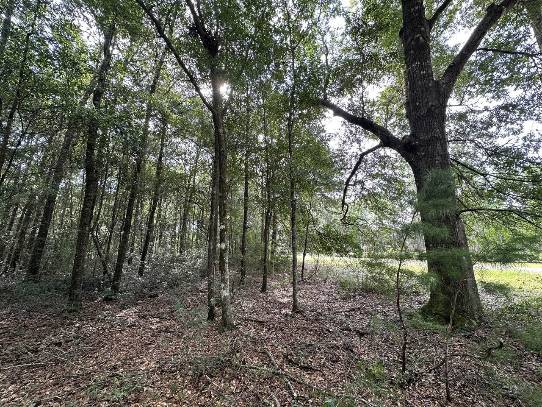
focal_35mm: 14
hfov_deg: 102.1
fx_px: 219
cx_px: 271
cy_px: 204
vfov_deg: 85.7
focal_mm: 2.22
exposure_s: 1/99
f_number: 2.2
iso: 64
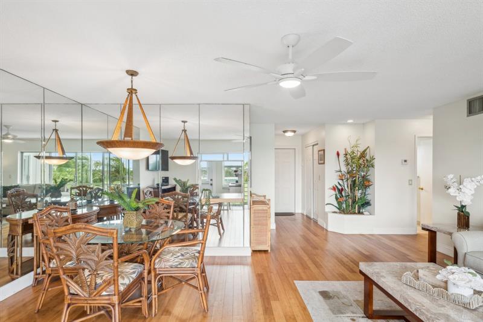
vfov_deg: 67.4
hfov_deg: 90.0
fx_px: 241
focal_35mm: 18
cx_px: 242
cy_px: 161
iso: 200
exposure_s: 1/10
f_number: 10
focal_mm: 18
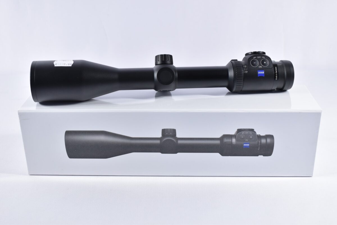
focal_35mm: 46
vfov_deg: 28.9
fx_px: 435
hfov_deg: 42.3
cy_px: 112
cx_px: 168
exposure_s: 1/50
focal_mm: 31
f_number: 5
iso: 640
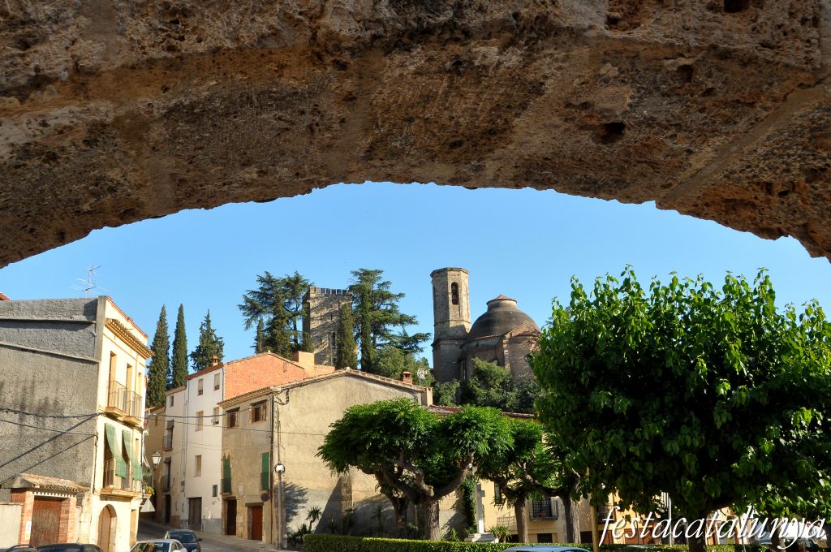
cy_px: 276
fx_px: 761
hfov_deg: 57.3
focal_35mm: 33
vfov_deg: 39.9
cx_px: 416
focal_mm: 22
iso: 500
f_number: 10
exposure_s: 1/400
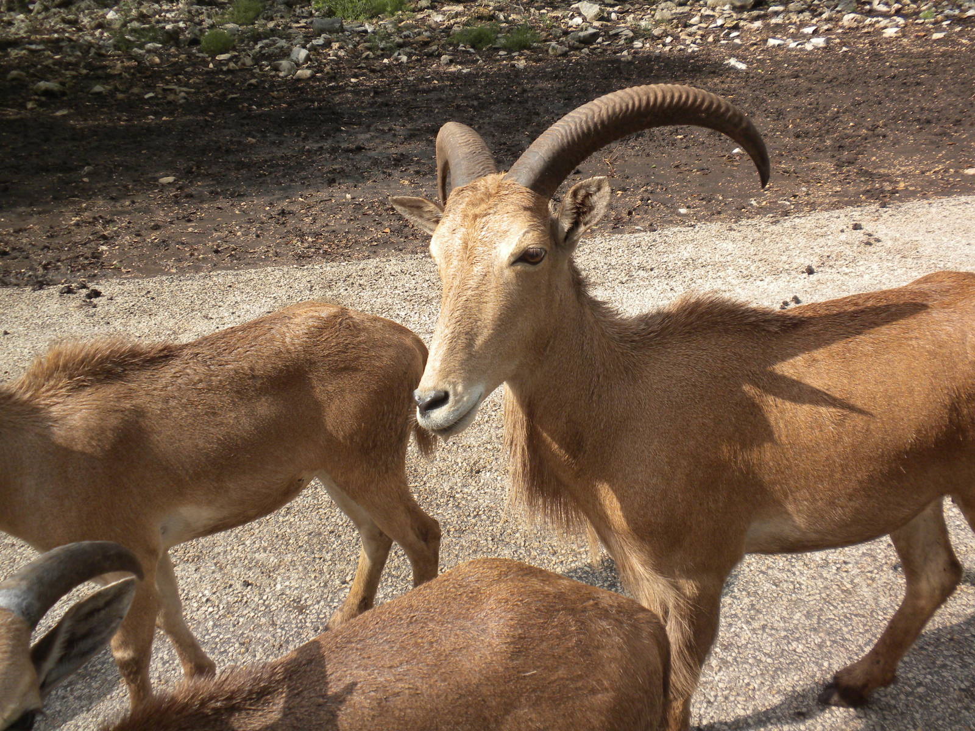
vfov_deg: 38.7
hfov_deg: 50.1
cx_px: 488
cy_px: 366
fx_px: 1042
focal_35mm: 37
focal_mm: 6.6
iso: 64
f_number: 3.5
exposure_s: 1/540
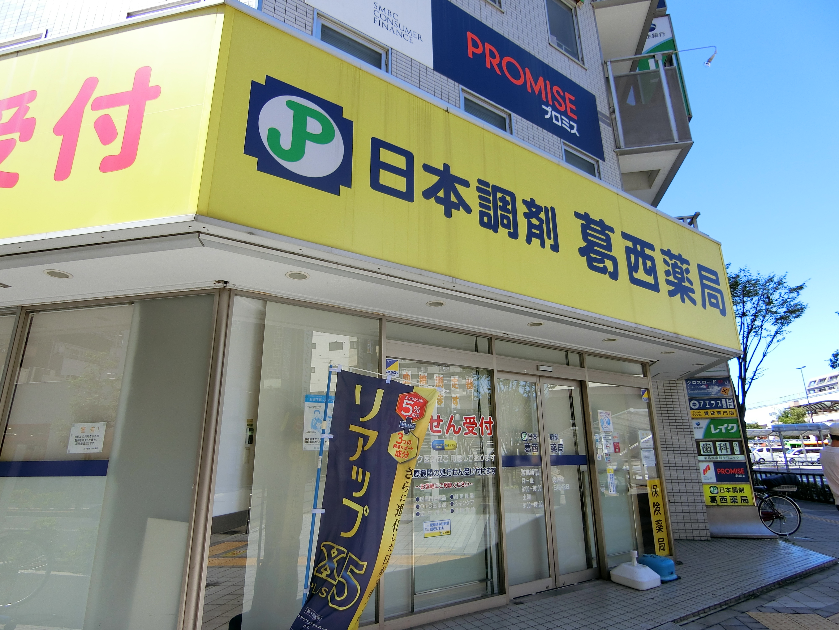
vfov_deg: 68.7
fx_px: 461
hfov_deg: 84.7
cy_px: 315
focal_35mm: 19
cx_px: 420
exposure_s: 1/640
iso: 80
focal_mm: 4.06
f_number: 2.7
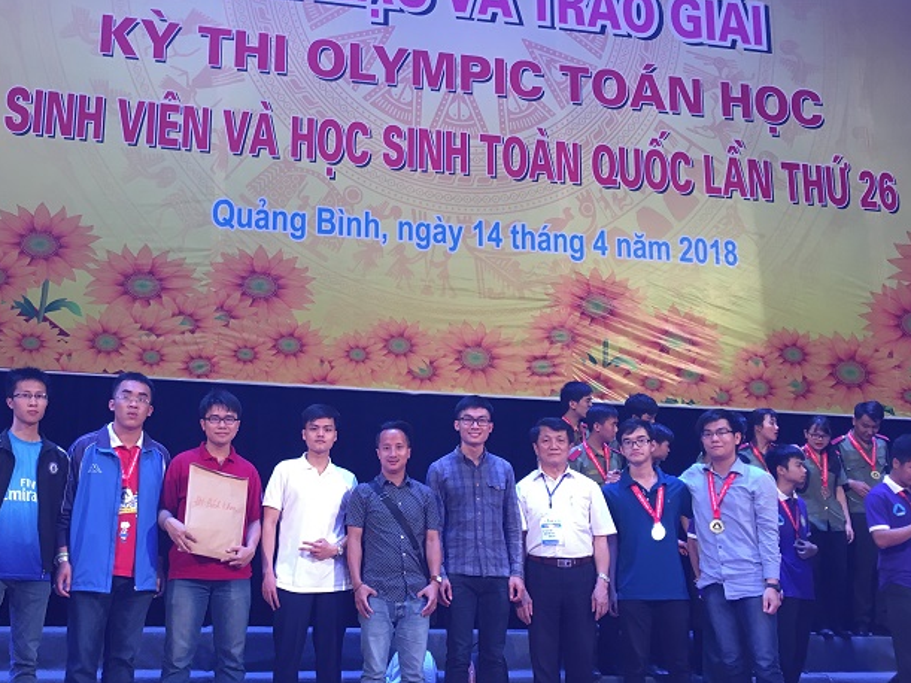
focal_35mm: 38
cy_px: 385
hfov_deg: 48.4
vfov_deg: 37.7
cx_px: 330
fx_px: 1000
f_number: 2.2
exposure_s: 1/33
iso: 50
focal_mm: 4.15
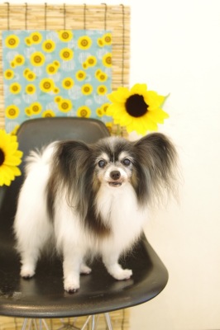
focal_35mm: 42
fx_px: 386
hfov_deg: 31.8
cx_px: 110
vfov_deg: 46.4
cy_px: 165
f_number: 3.2
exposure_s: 1/100
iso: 1600
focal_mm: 28
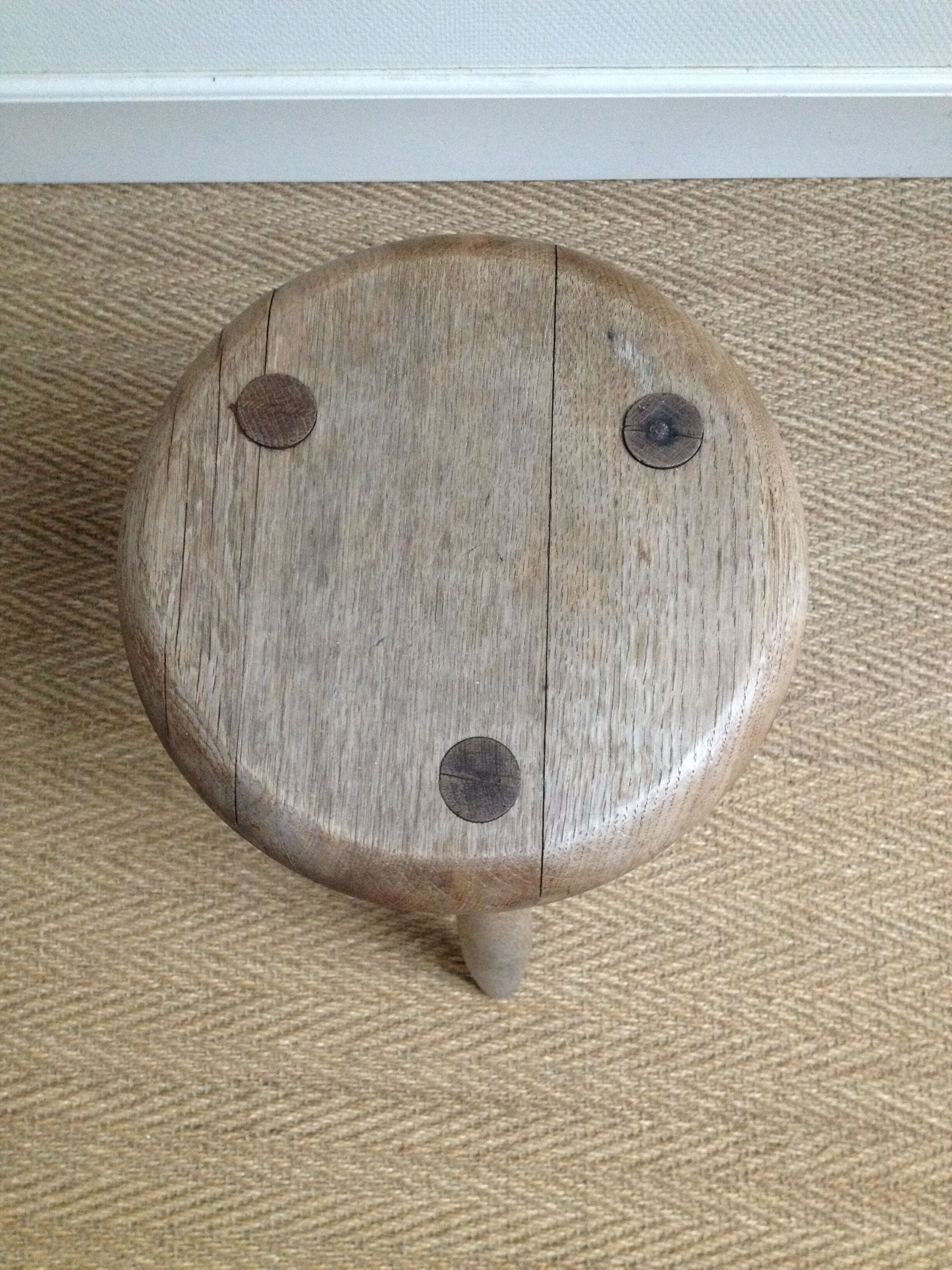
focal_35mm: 35
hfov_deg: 40.7
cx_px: 476
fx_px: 1283
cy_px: 635
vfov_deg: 52.6
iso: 250
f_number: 2.4
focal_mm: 4.28
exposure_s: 1/20
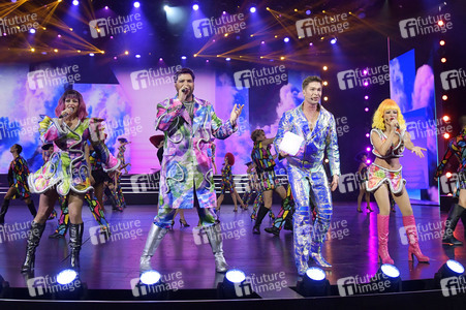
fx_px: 440
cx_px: 233
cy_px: 155
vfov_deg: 38.8
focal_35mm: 34
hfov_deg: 55.8
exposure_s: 1/400
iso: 4000
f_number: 5.6
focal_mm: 34
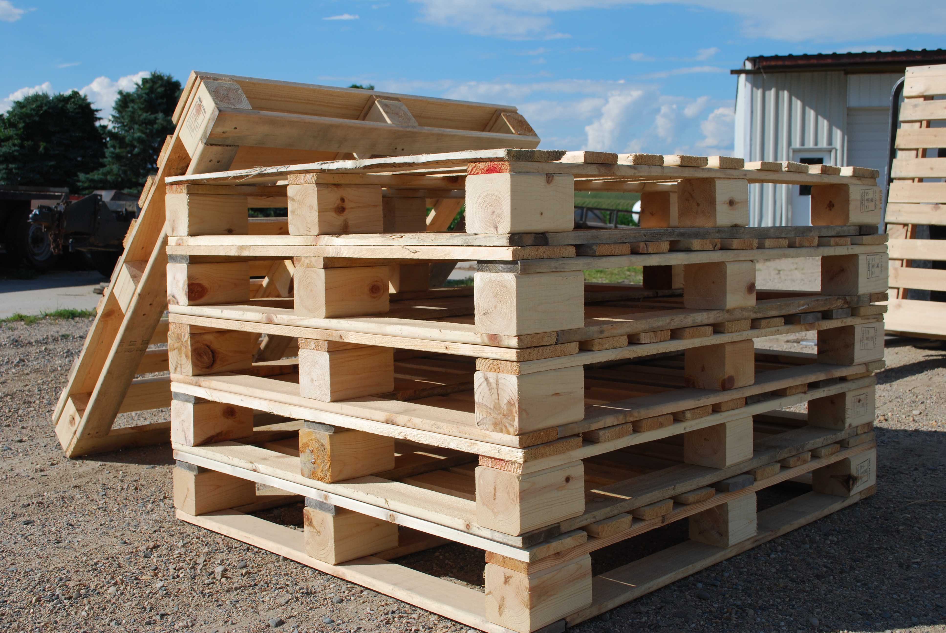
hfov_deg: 49.5
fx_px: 1026
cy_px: 316
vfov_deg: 34.3
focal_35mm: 39
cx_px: 473
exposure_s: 1/250
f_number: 8
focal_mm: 26
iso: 100
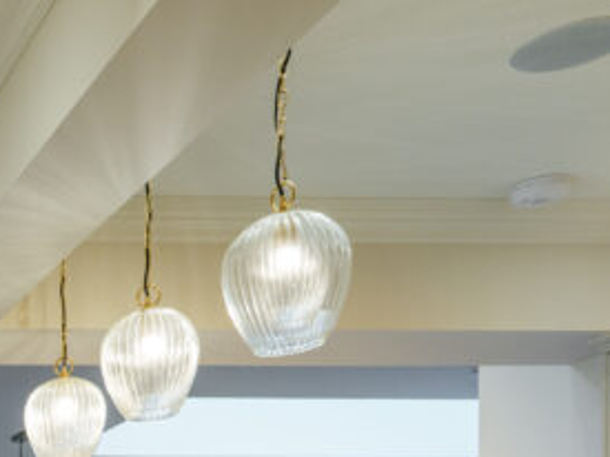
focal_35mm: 67
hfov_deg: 22.6
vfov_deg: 19.1
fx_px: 1180
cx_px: -353
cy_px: 692
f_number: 8
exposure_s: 1/20
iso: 640
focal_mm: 23
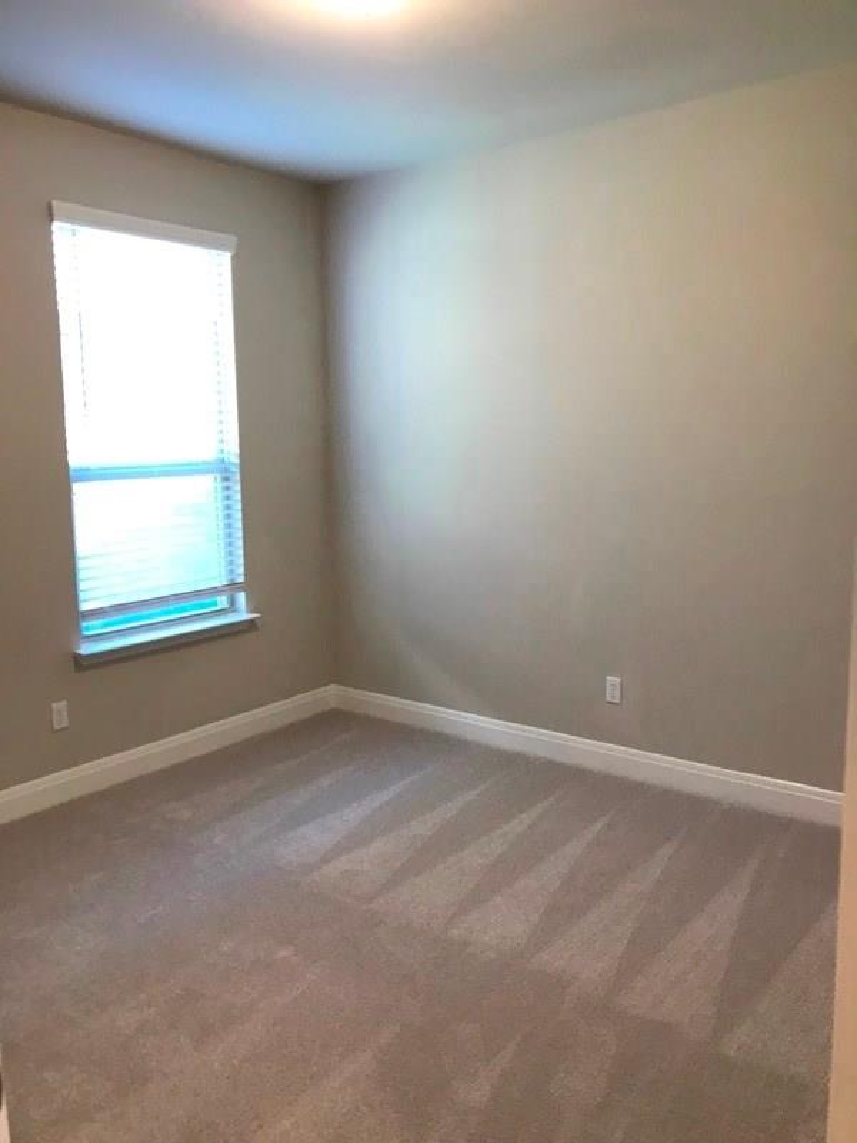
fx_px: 924
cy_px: 572
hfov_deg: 49.7
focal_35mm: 28
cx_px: 428
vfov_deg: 63.4
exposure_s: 1/17
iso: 40
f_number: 1.8
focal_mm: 3.99
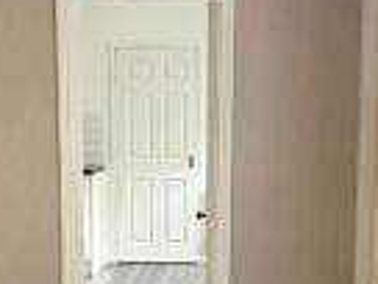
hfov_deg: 32.1
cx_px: 146
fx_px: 655
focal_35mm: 60
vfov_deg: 24.1
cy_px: 216
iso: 250
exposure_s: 1/99
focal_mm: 2.22
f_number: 2.2
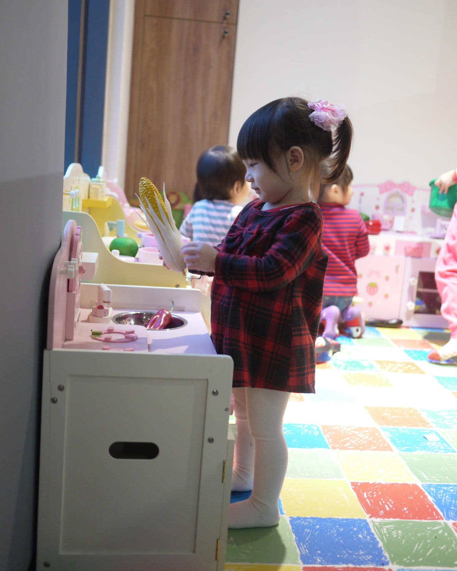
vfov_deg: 43.8
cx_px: 230
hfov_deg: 35.7
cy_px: 267
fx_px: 710
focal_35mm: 42
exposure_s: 1/50
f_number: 1.7
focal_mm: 20
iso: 400
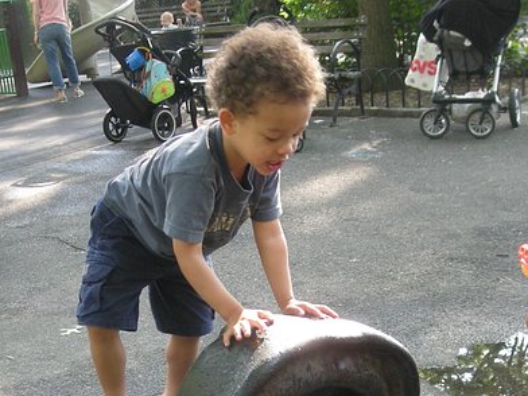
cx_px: 269
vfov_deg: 21.4
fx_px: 1022
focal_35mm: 67
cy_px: 358
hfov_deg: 29.0
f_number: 2.8
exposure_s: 1/59.8
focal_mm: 5.7
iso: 152
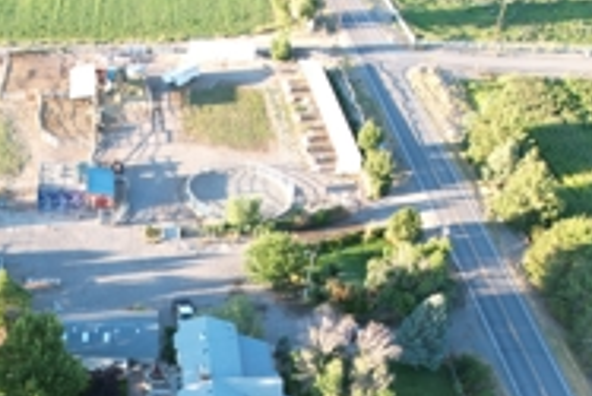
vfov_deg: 24.0
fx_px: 872
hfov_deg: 36.0
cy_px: 428
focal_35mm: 53
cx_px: 104
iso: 100
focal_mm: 8.38
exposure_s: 1/120
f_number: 2.8
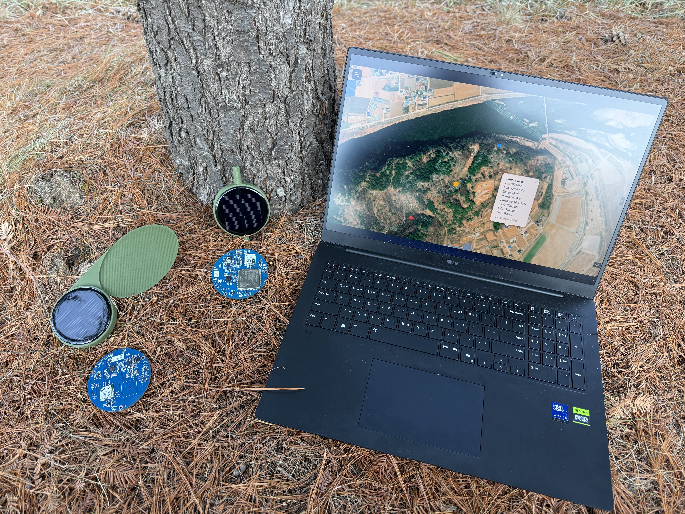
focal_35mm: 24
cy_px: 257
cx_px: 342
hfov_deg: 71.6
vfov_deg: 56.8
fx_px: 475
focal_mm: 6.76
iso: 125
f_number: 1.78
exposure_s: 1/121
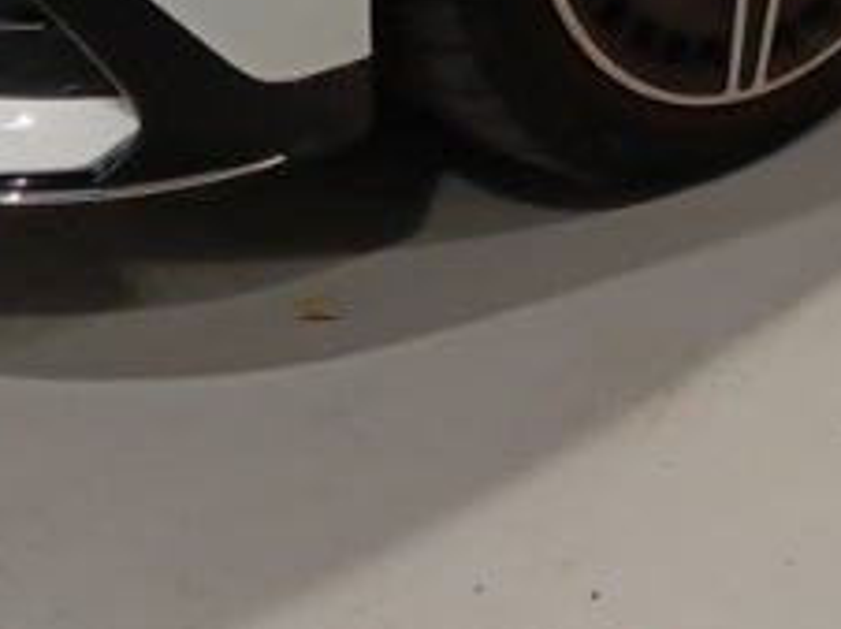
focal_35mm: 118
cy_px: -536
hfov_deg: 16.6
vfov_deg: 11.5
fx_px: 2864
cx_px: 681
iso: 291
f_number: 1.8
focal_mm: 3.98
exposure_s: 1/33.3
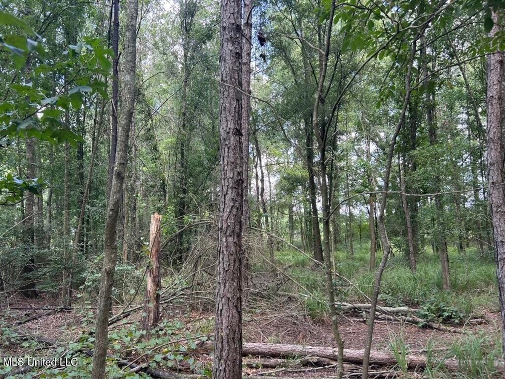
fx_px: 379
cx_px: 252
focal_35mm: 26
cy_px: 190
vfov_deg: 53.1
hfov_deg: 67.3
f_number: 1.5
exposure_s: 1/121
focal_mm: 5.7
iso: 64
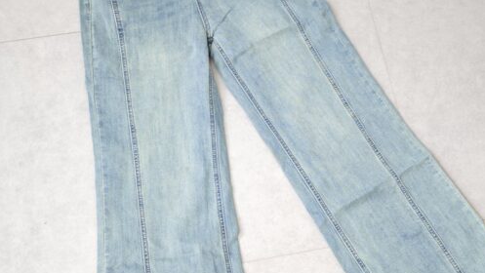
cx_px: 243
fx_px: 733
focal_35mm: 57
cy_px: 153
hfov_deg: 36.6
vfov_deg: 21.1
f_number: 1.6
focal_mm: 6.55
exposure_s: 1/160
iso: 640
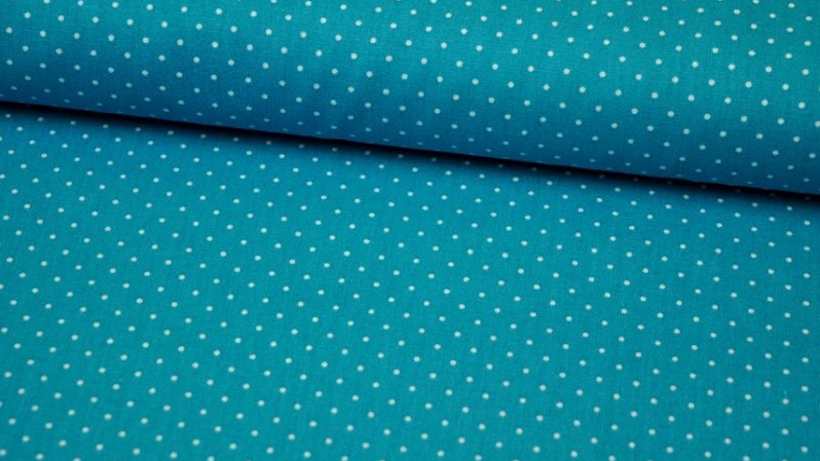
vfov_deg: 14.0
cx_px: 410
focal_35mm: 87
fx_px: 1881
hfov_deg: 24.6
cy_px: 254
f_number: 5.6
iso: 400
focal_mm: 55
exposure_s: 1/80
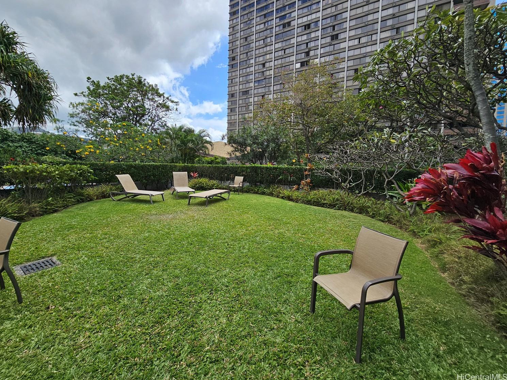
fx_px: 205
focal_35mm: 14
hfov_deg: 101.9
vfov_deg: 85.5
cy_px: 176
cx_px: 234
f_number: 2.2
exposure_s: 1/1429
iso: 50
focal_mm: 2.2
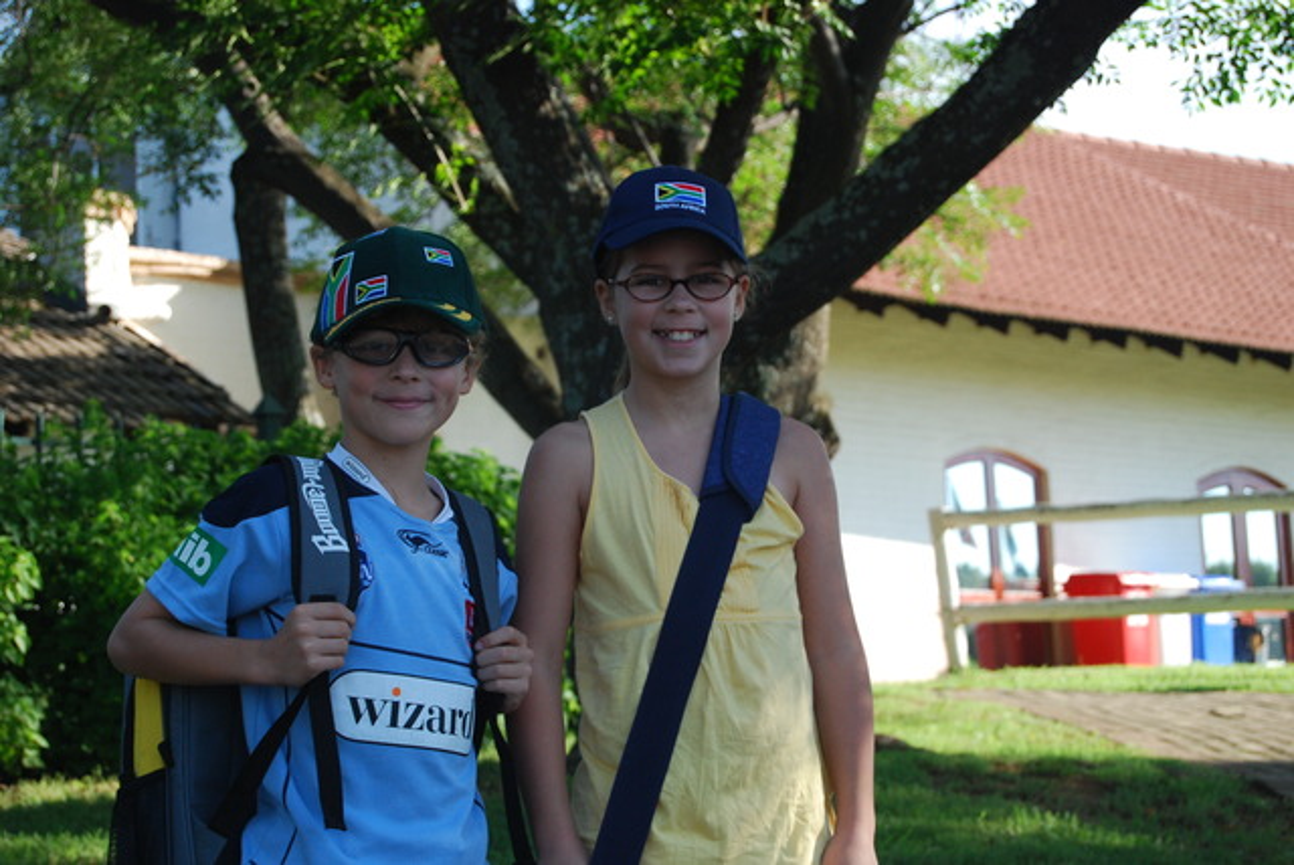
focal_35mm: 82
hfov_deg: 24.6
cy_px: 432
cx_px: 647
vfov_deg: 16.6
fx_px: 2968
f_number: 5.6
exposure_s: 1/500
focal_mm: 55
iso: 500
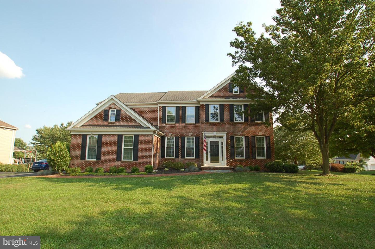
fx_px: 172
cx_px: 188
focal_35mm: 16
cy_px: 124
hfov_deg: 95.0
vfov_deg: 71.9
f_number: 6.7
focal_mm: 11
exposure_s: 1/180
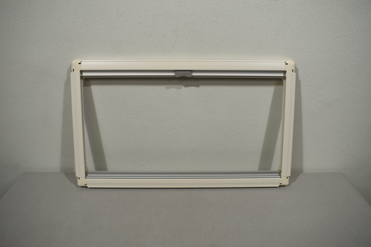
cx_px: 186
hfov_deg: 67.4
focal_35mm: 27
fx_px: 278
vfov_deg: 47.9
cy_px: 124
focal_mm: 18
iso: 250
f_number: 5.6
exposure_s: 1/125
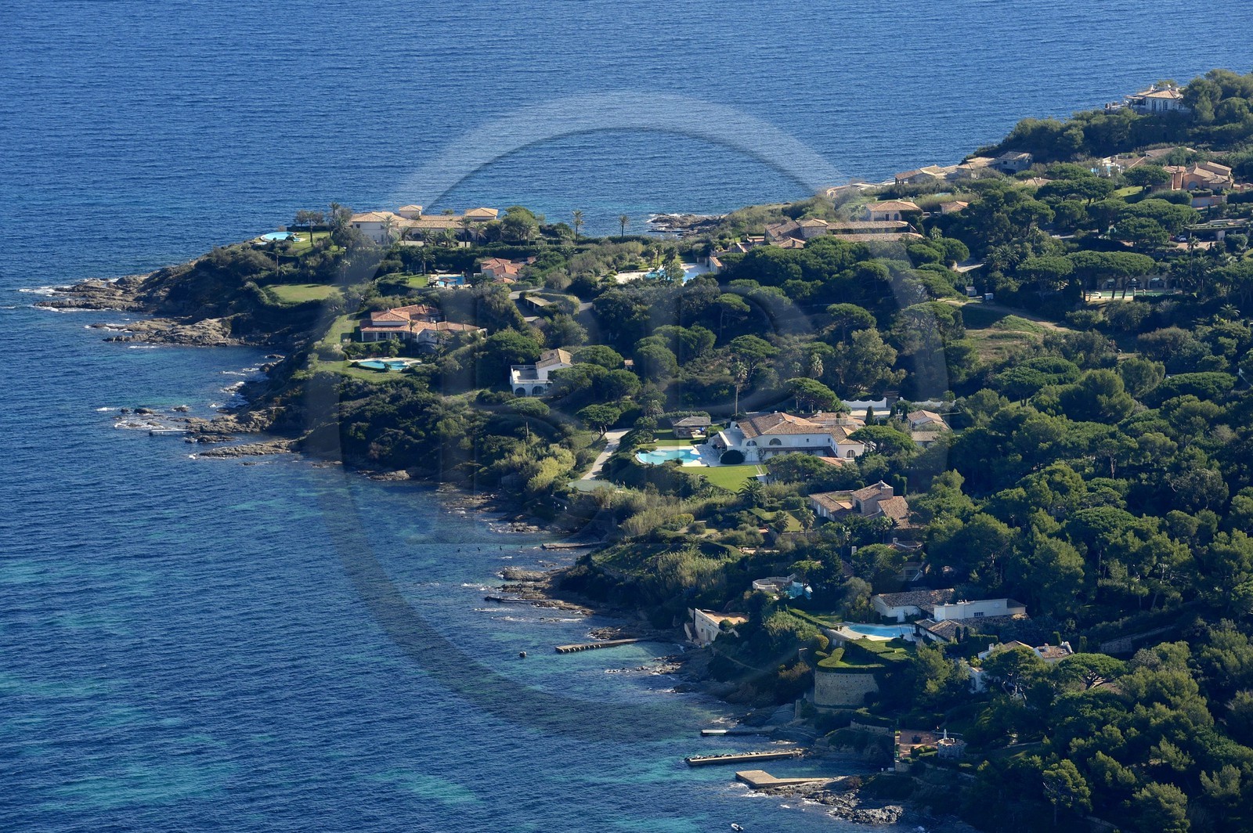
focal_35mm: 165
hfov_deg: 12.5
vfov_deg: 8.3
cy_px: 416
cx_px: 626
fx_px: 5738
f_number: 10
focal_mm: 165
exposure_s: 1/1250
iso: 800
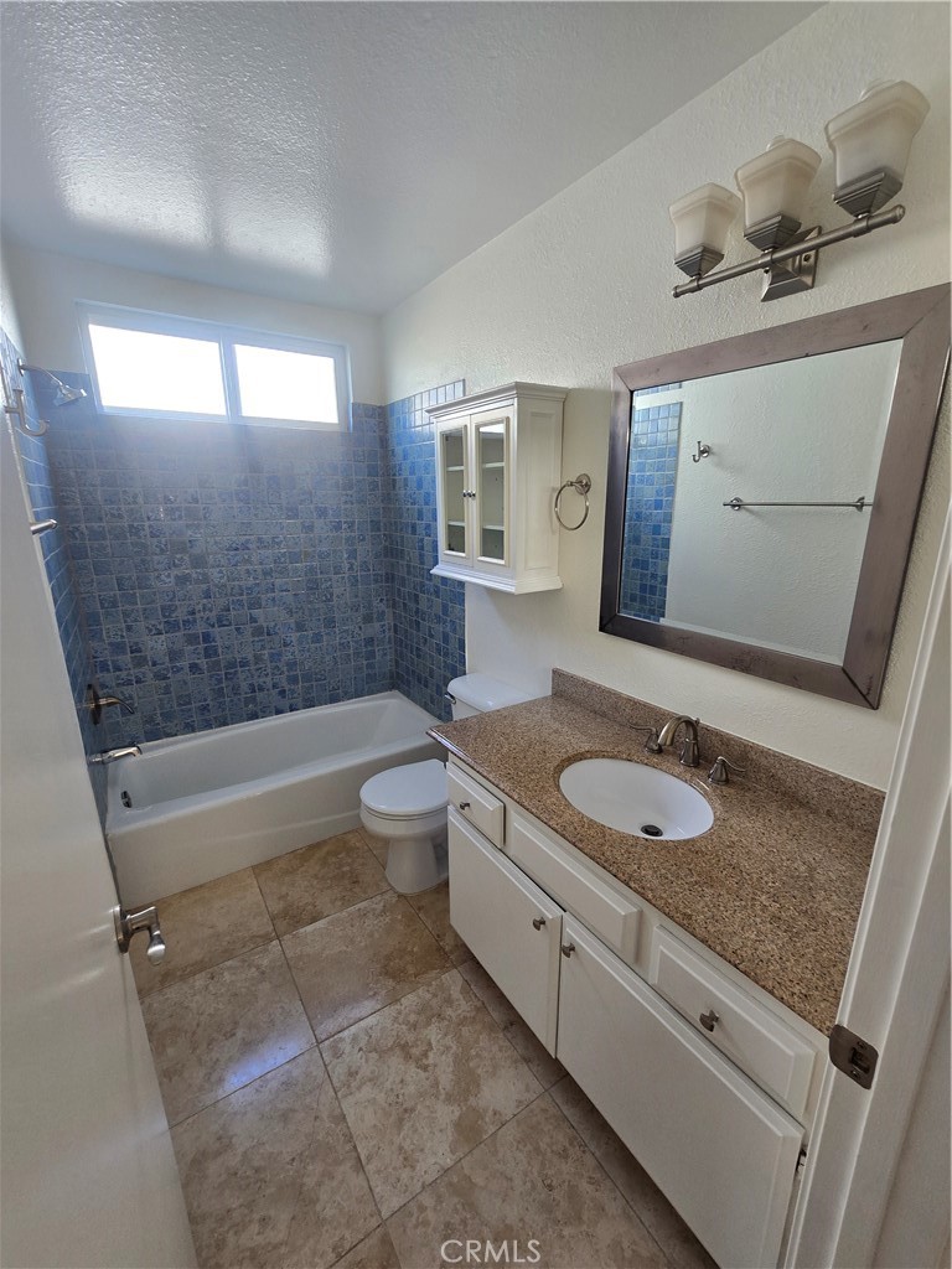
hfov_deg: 89.9
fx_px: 477
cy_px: 634
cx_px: 476
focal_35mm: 13
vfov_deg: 106.2
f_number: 2.2
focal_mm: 2.2
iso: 100
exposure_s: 1/60
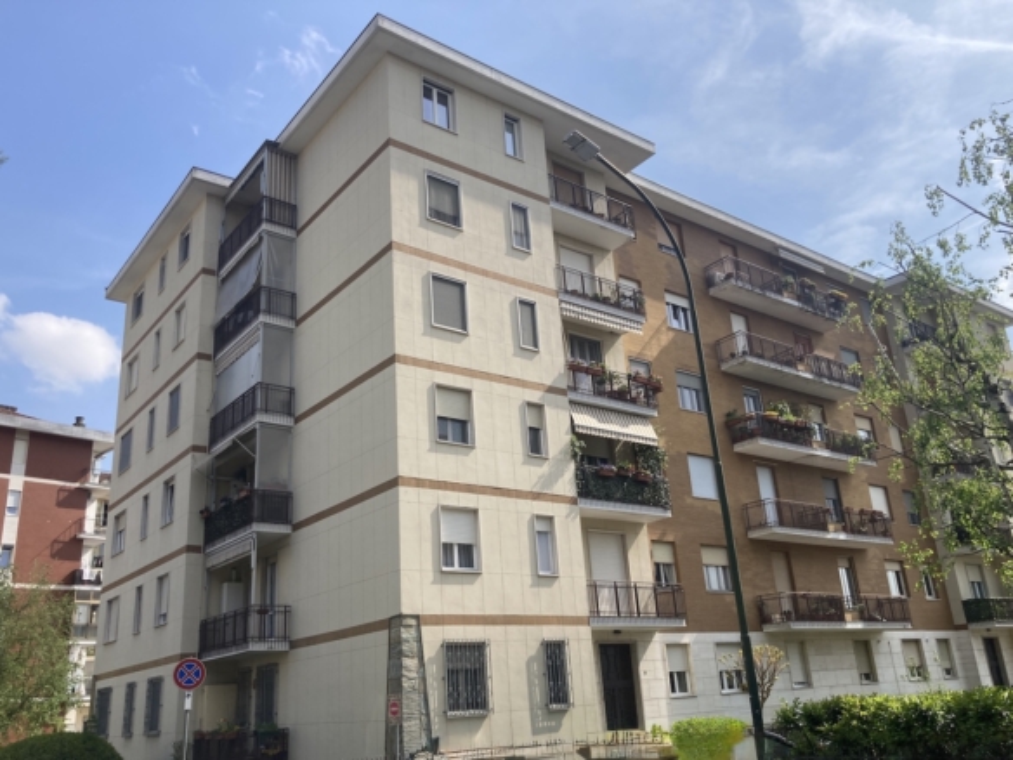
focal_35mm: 28
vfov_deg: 49.7
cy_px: 380
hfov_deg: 63.4
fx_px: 819
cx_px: 506
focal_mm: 3.99
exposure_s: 1/2288
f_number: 1.8
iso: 20
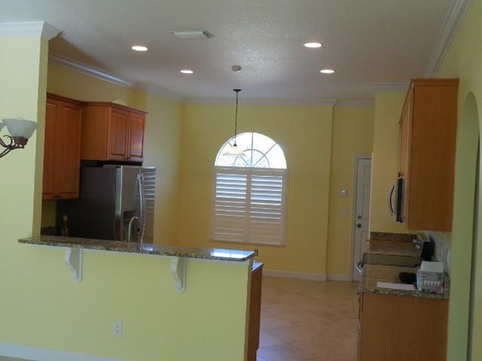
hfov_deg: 47.9
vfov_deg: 36.8
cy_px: 180
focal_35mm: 39
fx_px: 543
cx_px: 241
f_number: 3.8
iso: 200
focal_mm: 7
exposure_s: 1/30
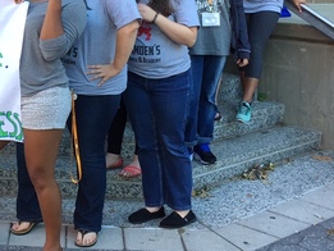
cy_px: -13
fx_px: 772
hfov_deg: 23.4
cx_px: -3
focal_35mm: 80
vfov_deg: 17.9
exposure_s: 1/120
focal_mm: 4.15
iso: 40
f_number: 2.2
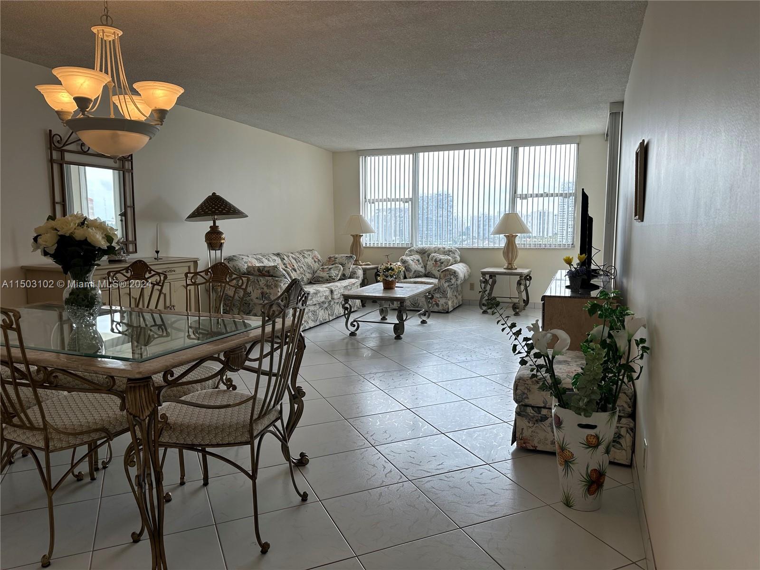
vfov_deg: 56.8
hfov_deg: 71.6
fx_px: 527
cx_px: 380
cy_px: 285
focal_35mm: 24
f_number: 1.78
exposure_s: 1/323
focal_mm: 6.86
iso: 80
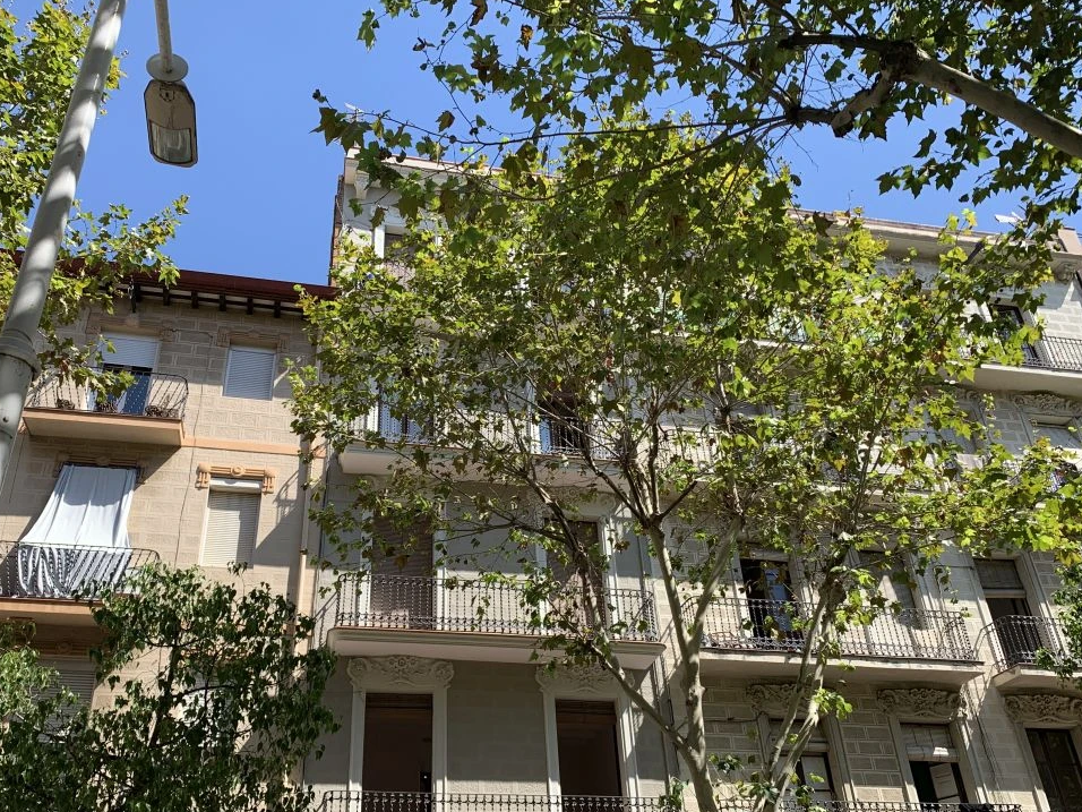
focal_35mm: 31
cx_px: 500
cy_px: 457
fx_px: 969
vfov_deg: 45.3
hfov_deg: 58.3
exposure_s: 1/1124
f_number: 1.8
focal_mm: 4.25
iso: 25
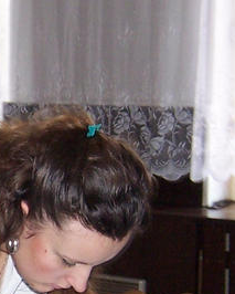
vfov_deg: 15.3
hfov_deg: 12.2
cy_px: 283
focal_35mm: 124
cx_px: -34
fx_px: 1077
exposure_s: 1/60
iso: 140
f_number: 2.8
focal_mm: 5.5
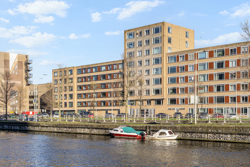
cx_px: 125
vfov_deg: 27.0
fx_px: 347
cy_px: 84
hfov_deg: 39.6
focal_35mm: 50
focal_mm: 50
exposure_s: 1/250
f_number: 8
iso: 400
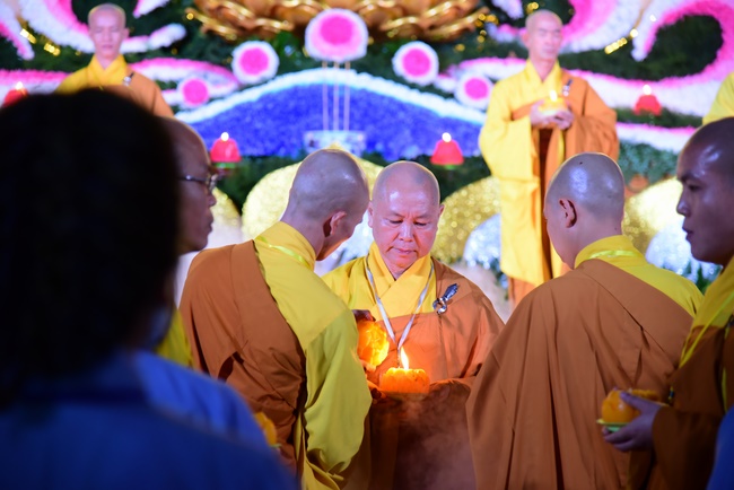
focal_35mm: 105
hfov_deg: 19.4
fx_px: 2142
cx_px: 367
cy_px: 245
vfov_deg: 13.1
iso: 2000
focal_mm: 105
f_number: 4
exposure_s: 1/30
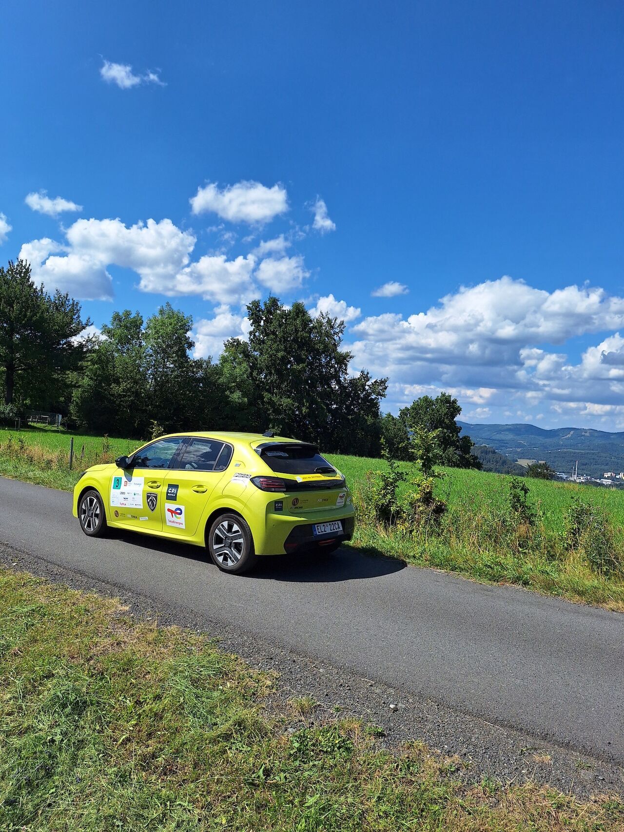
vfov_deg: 73.9
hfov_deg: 58.9
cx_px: 312
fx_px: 553
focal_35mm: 23
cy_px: 416
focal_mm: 5.54
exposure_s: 1/3636
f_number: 1.8
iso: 40
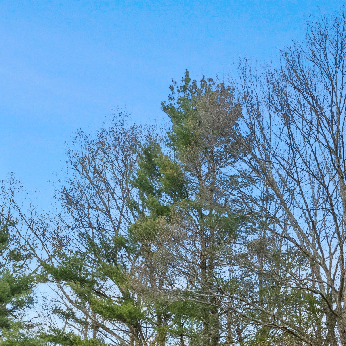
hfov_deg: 23.3
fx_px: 826
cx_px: 282
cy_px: 529
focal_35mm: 73
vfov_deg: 20.2
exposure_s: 1/50
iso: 2500
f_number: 13
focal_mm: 14
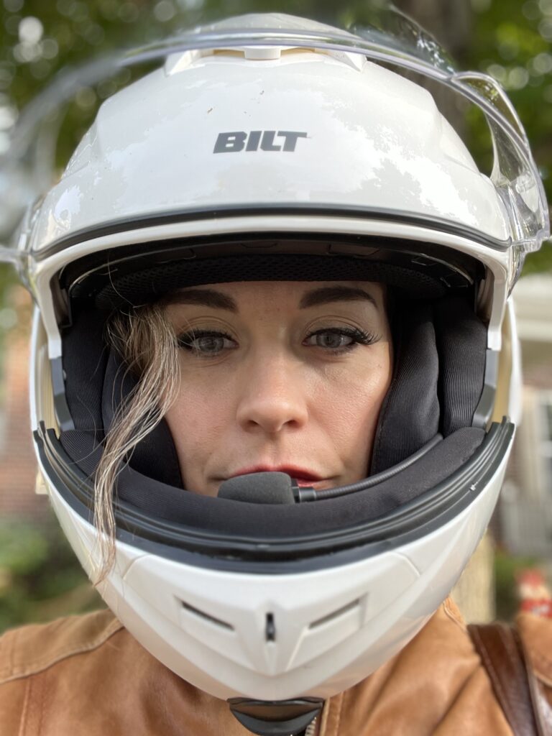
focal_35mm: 30
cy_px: 368
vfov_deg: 60.0
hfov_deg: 46.8
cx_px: 276
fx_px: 638
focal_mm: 2.71
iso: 80
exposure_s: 1/121
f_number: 2.2
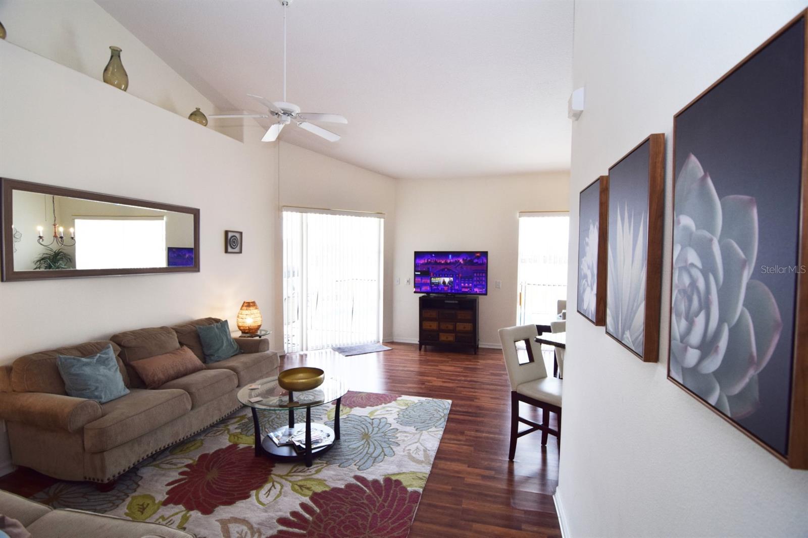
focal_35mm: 16
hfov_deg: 95.0
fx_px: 370
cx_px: 404
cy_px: 269
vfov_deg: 72.0
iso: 400
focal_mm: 11
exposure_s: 1/125
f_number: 5.6
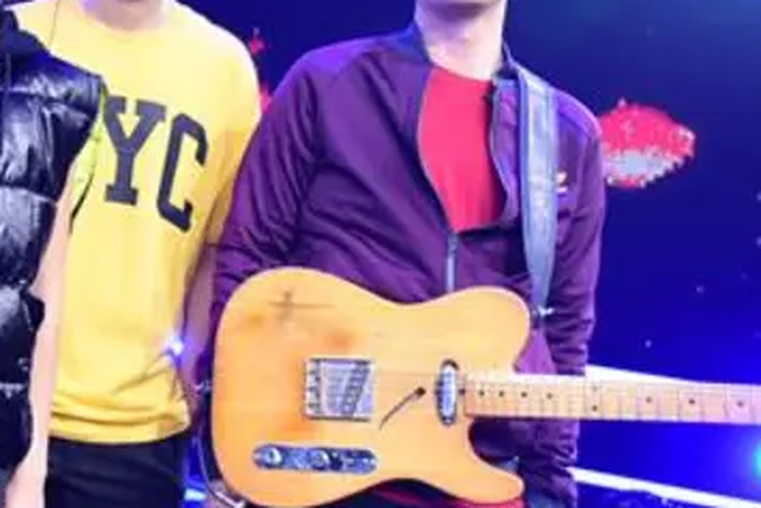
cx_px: -28
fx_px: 1671
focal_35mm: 79
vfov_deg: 17.3
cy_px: 226
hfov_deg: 24.3
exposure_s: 1/1000
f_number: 3.8
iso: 6400
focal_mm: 24
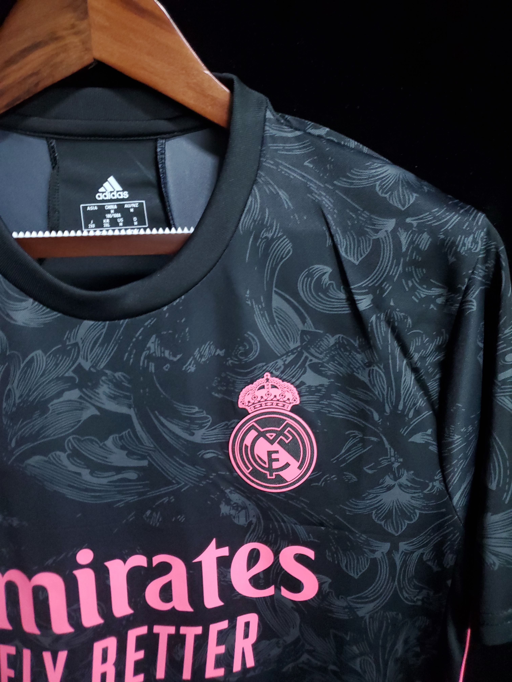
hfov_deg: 53.1
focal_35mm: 26
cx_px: 256
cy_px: 341
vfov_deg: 67.3
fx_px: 513
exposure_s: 1/10
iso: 320
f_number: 1.5
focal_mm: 4.3
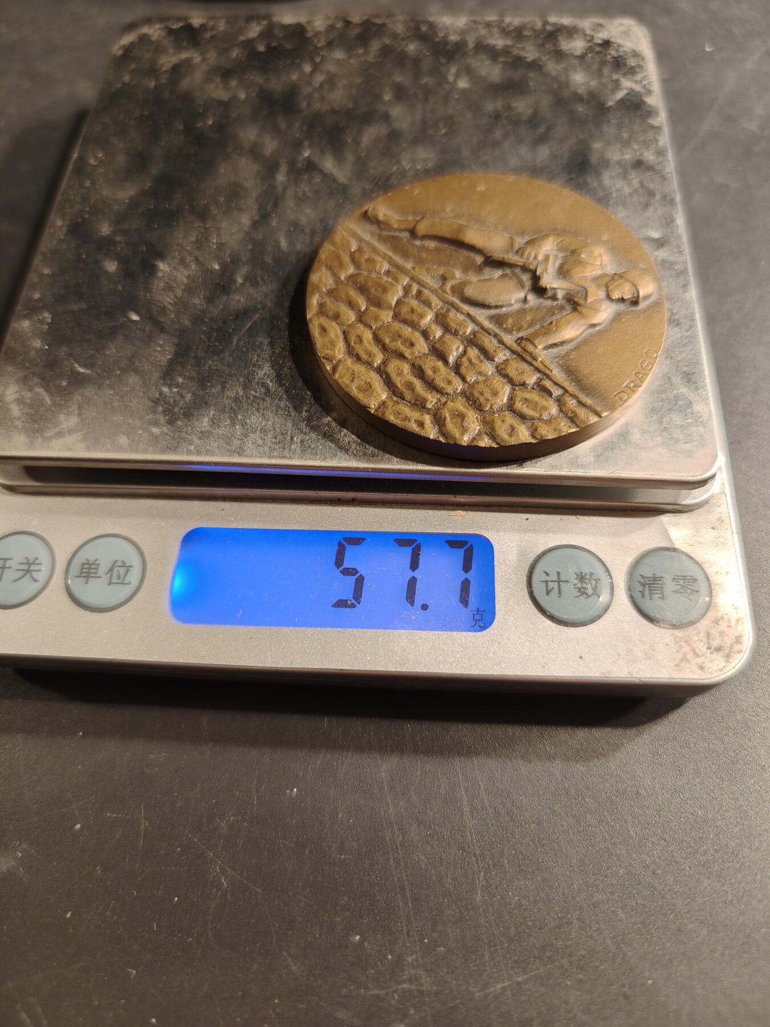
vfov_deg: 73.9
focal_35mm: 23
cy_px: 514
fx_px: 682
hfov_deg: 58.9
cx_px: 385
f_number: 1.6
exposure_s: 1/169
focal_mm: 6.06
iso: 250
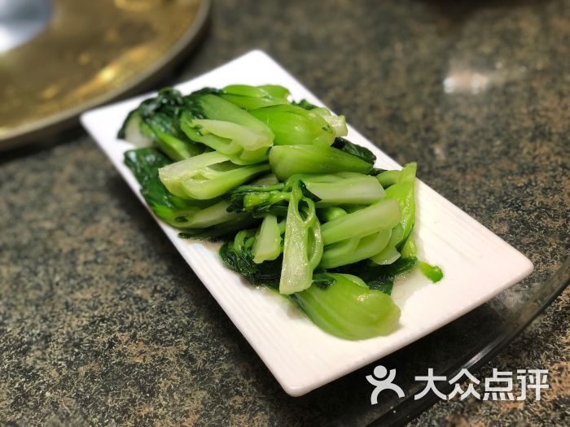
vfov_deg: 28.0
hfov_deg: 36.8
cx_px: 285
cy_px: 214
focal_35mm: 52
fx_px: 856
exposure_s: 1/50
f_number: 2.4
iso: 64
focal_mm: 6
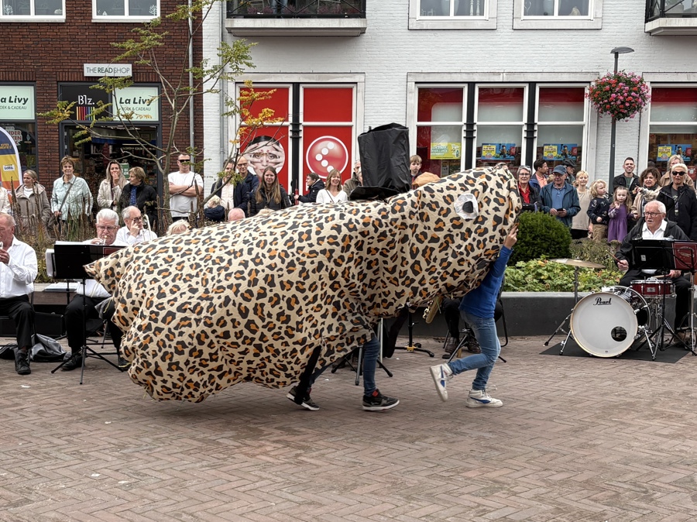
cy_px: 261
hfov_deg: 67.3
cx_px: 348
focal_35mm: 26
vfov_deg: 53.0
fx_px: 523
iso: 50
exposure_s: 1/531
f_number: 1.6
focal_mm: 5.96
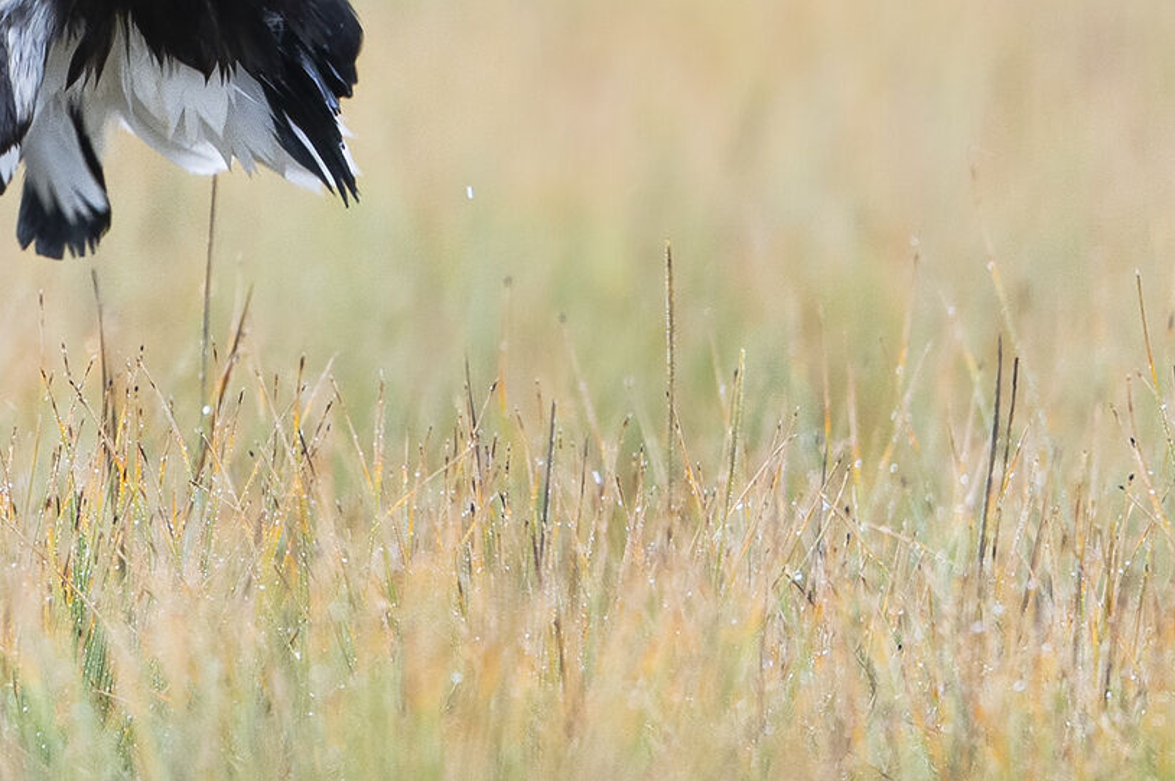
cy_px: -350
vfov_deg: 0.5
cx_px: -266
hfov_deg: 0.8
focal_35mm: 2507
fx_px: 81742
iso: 2000
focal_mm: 850
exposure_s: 1/400
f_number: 5.6
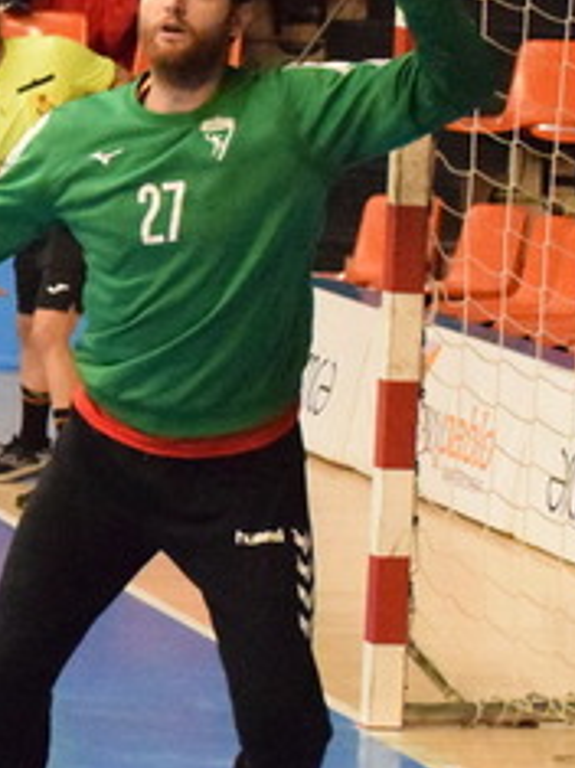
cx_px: -631
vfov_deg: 6.5
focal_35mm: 304
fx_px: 6736
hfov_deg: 4.8
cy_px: 271
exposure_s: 1/1000
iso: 12800
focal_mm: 55
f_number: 6.3
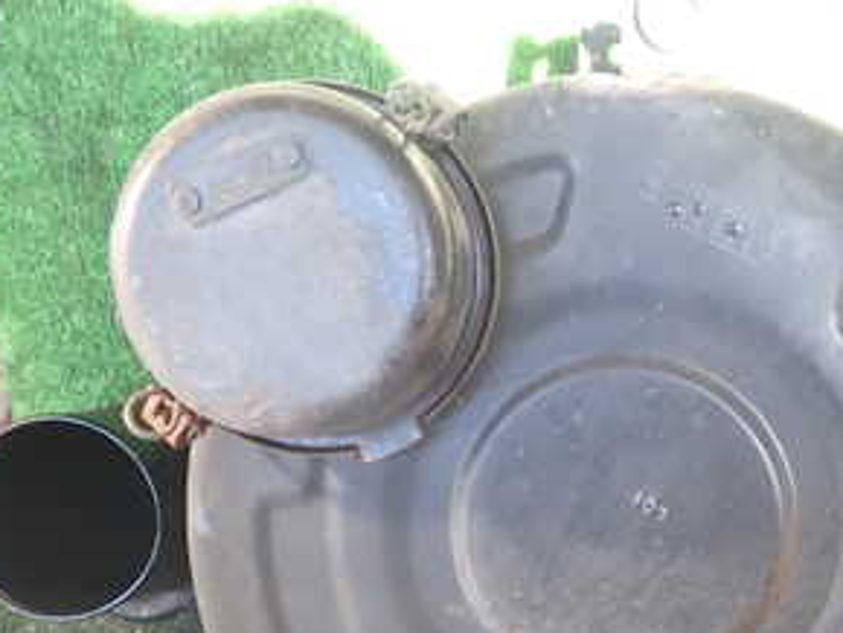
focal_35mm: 62
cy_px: 534
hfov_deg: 30.9
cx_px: 558
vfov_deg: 23.2
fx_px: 1511
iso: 160
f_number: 2.3
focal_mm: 5.4
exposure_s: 1/60
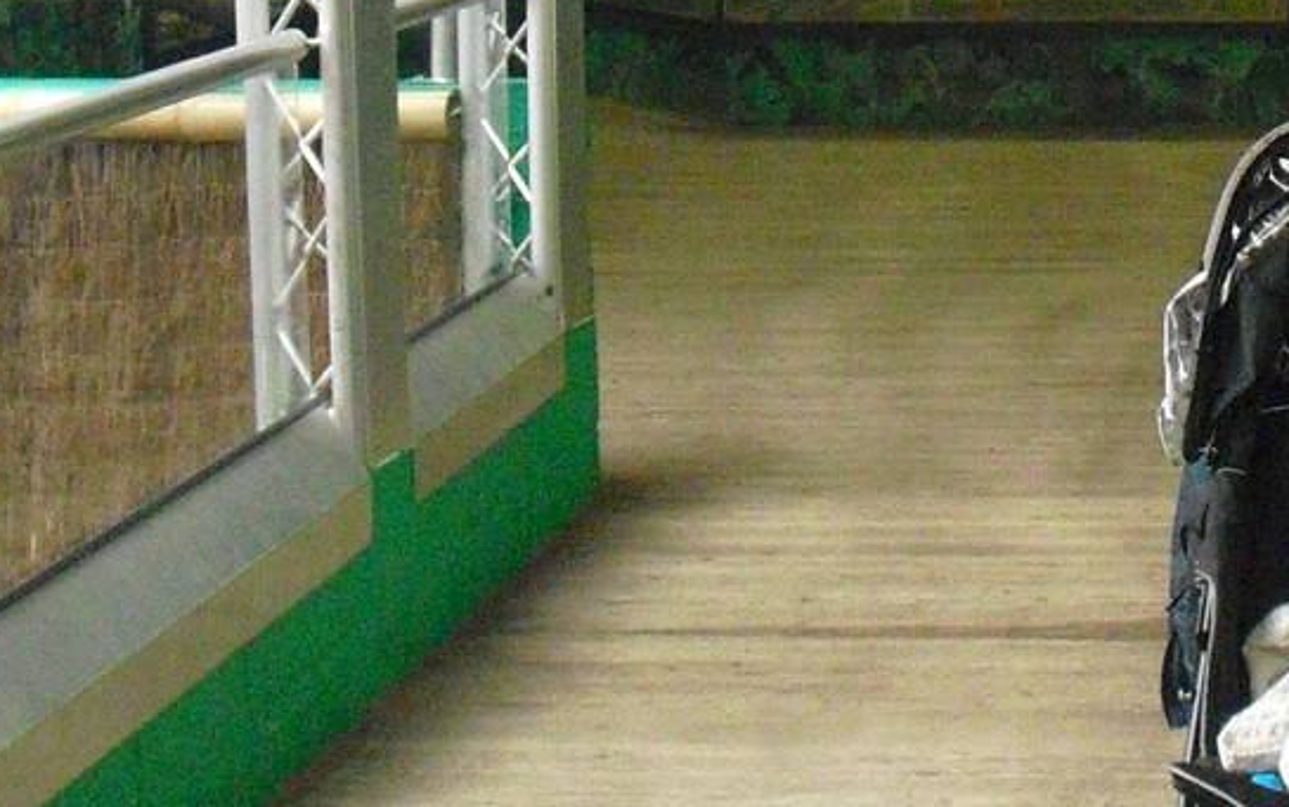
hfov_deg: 18.2
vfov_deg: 11.5
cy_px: -121
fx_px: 3936
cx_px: 1256
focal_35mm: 112
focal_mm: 6.3
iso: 800
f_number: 3.1
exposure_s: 1/100
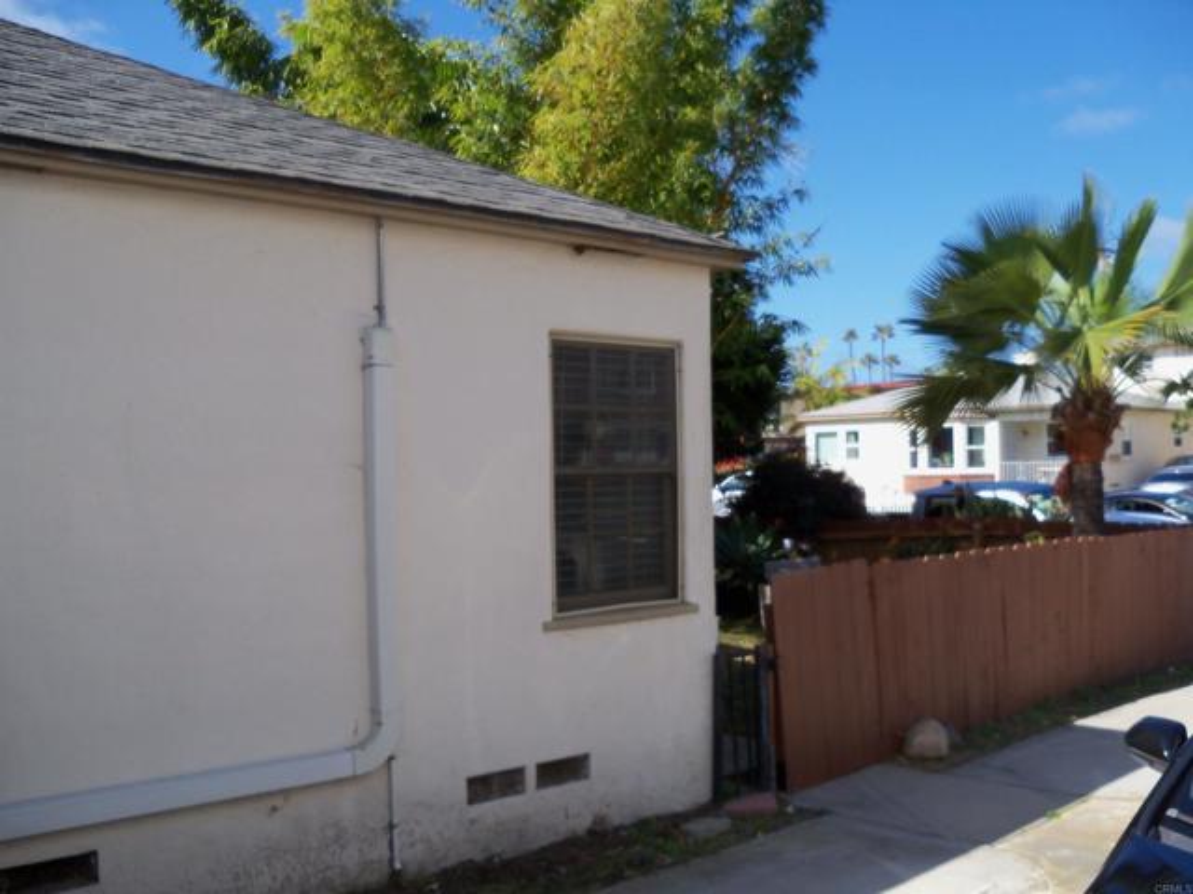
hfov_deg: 52.6
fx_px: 1206
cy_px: 447
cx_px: 596
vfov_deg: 40.7
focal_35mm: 35
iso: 80
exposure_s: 1/500
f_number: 3.5
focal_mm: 6.2
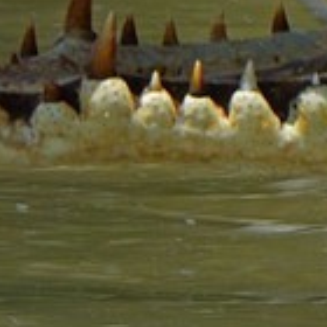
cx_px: 1362
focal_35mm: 1938
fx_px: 20712
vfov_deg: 0.9
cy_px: -236
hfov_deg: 0.9
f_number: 10
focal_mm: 200
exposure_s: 1/640
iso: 400
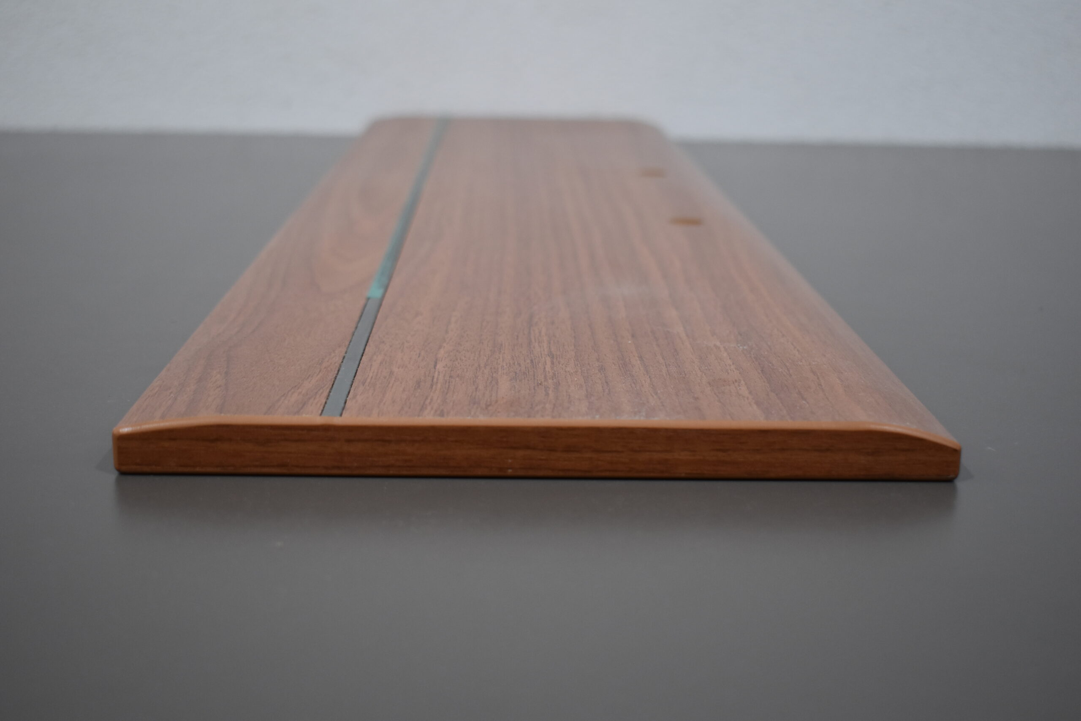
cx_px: 540
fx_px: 1396
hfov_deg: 42.3
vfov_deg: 28.9
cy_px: 360
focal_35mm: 46
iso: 800
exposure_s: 1/200
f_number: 4.2
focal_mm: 31
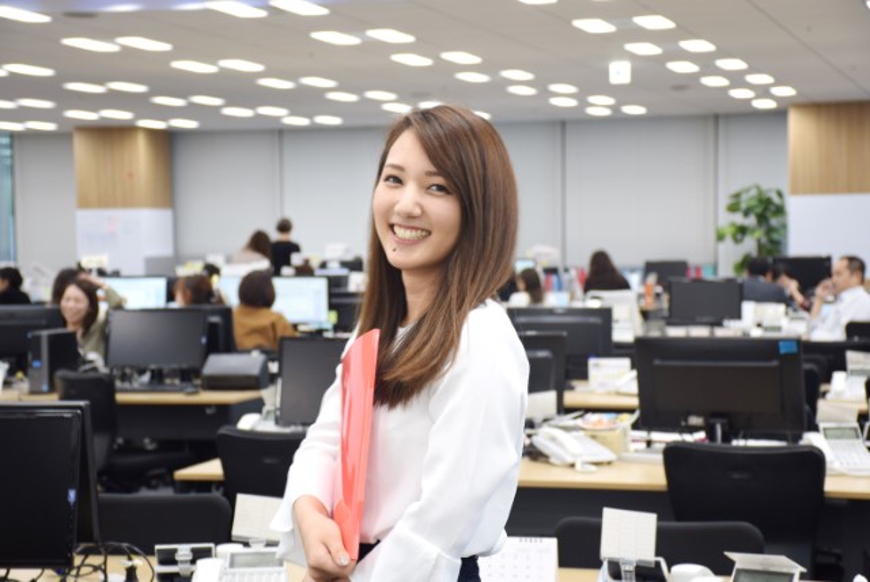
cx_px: 435
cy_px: 291
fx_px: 2032
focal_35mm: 84
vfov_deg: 16.3
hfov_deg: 24.2
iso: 250
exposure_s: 1/13
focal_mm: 56
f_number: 4.8
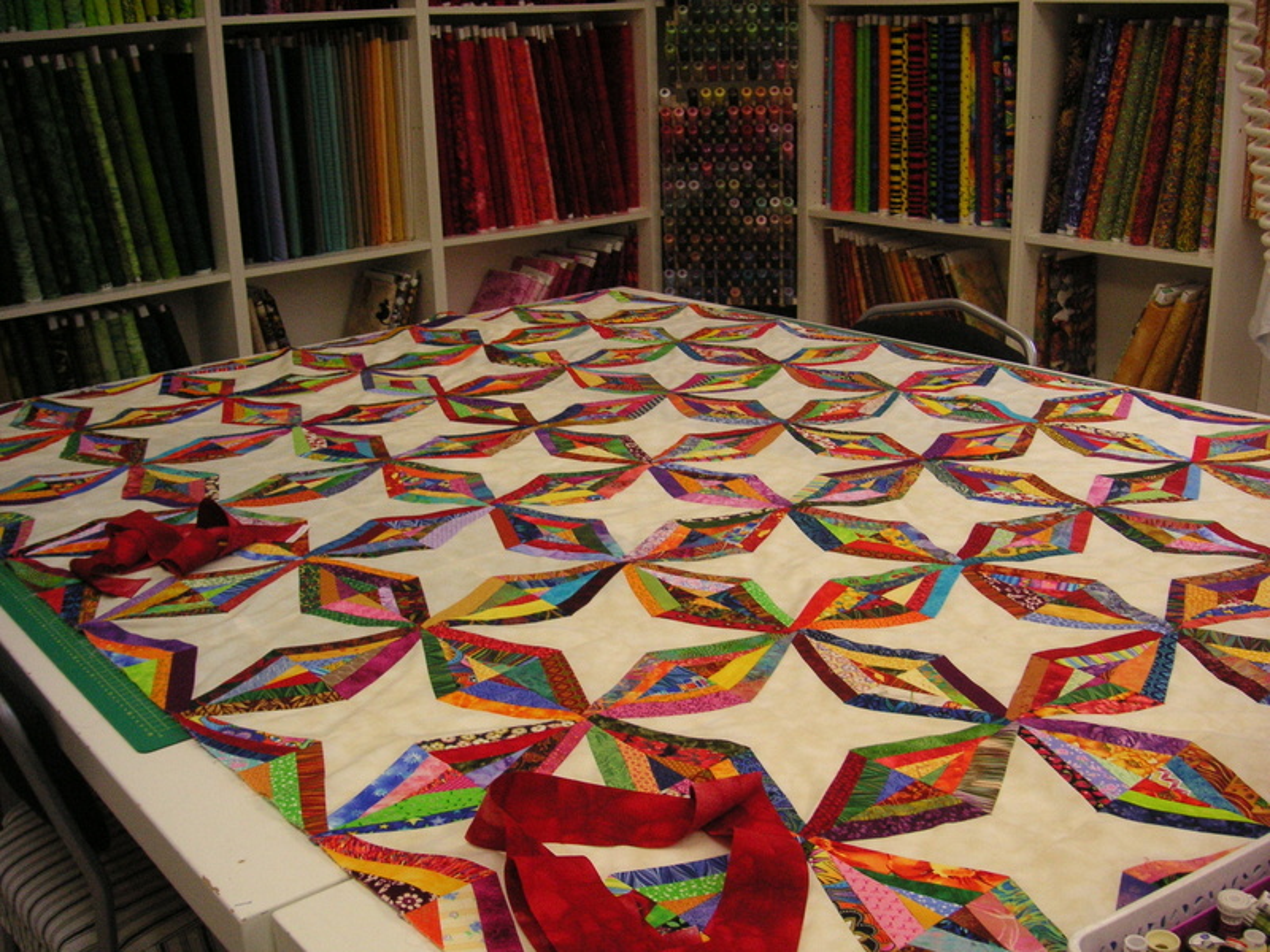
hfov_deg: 50.1
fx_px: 1357
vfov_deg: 38.7
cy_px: 476
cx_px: 635
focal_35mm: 37
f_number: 2.8
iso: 125
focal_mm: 6.1
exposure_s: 1/45
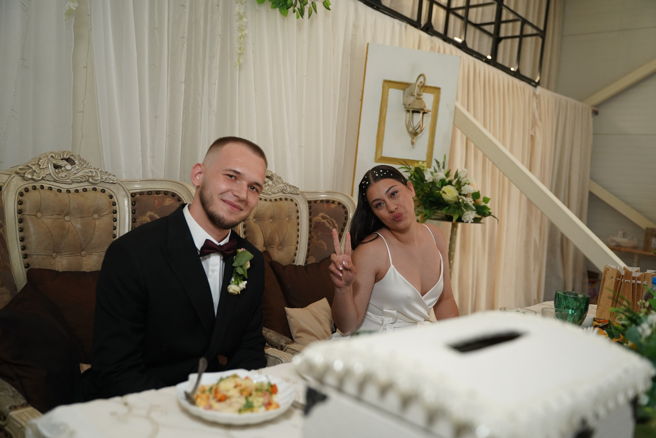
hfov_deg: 60.3
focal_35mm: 31
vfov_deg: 42.3
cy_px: 219
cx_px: 328
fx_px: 565
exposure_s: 1/160
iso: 2000
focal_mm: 31
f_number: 2.8
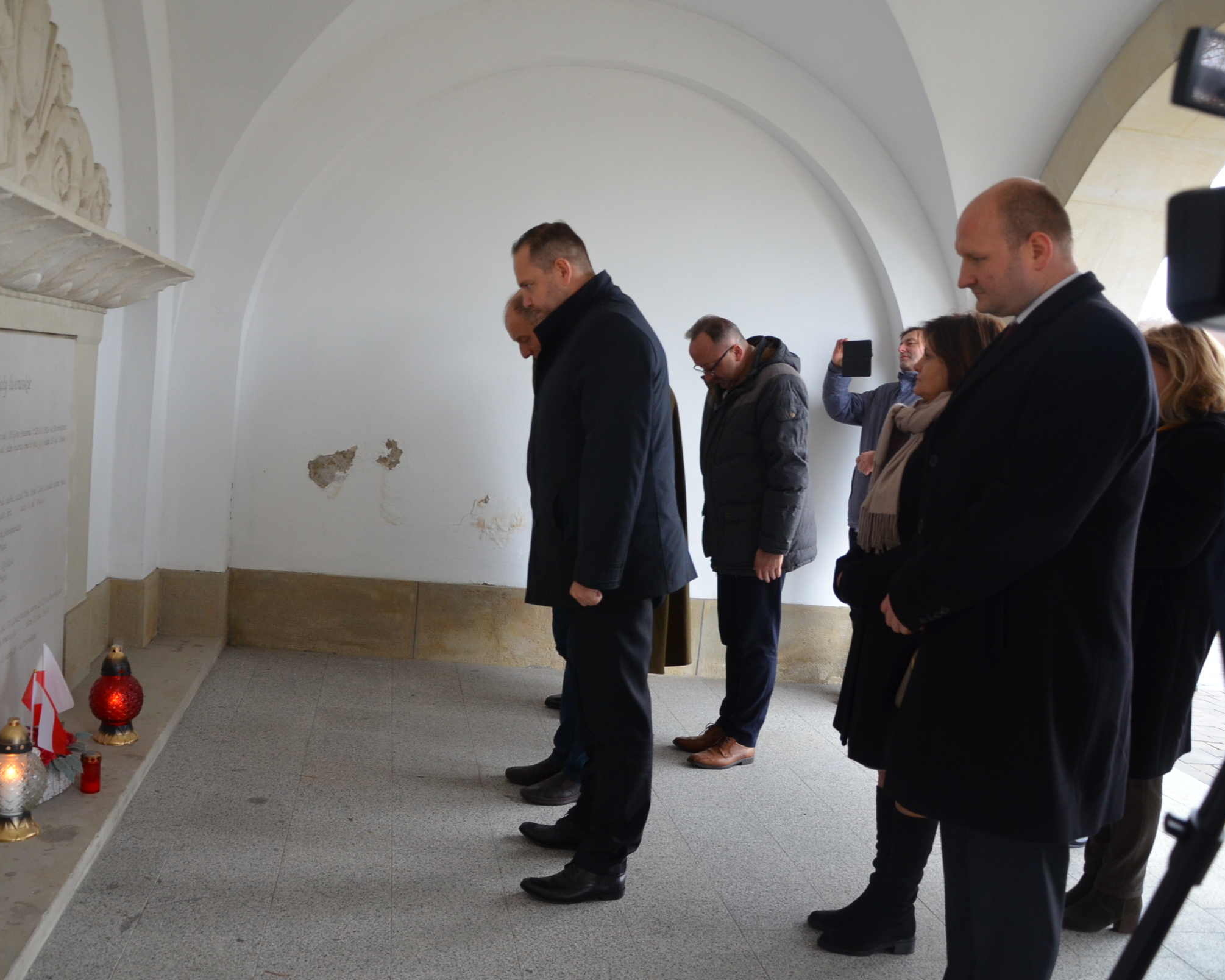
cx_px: 531
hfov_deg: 57.0
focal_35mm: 31
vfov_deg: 47.1
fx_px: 1124
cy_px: 488
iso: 800
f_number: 4
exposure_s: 1/60
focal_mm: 18
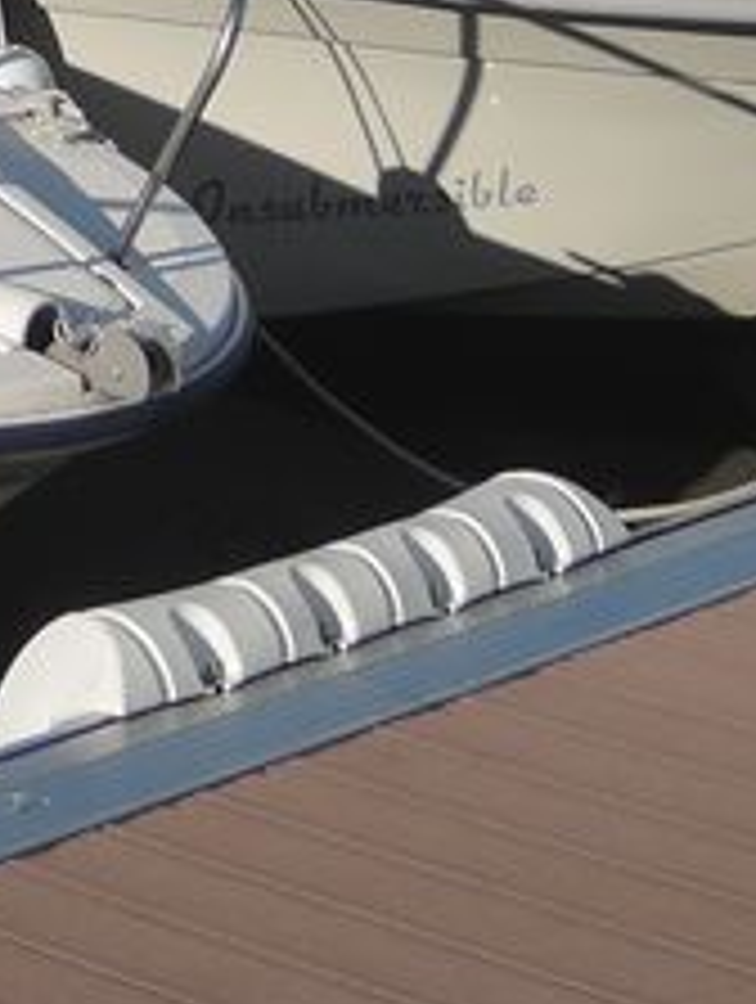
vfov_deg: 10.1
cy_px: -1103
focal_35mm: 179
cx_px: -351
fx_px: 5198
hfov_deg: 8.2
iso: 80
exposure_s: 1/160
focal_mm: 8.6
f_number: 3.5
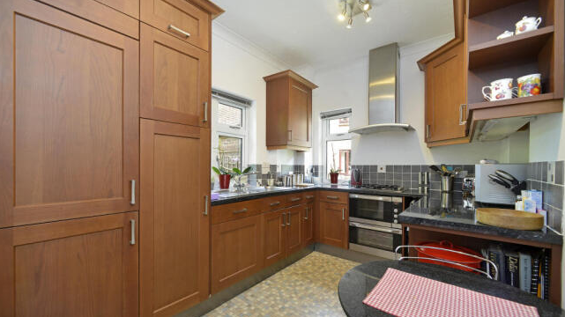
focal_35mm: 15
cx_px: 277
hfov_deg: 103.0
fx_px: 225
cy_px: 170
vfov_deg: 70.4
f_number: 7.1
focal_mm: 14
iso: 400
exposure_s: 1/60
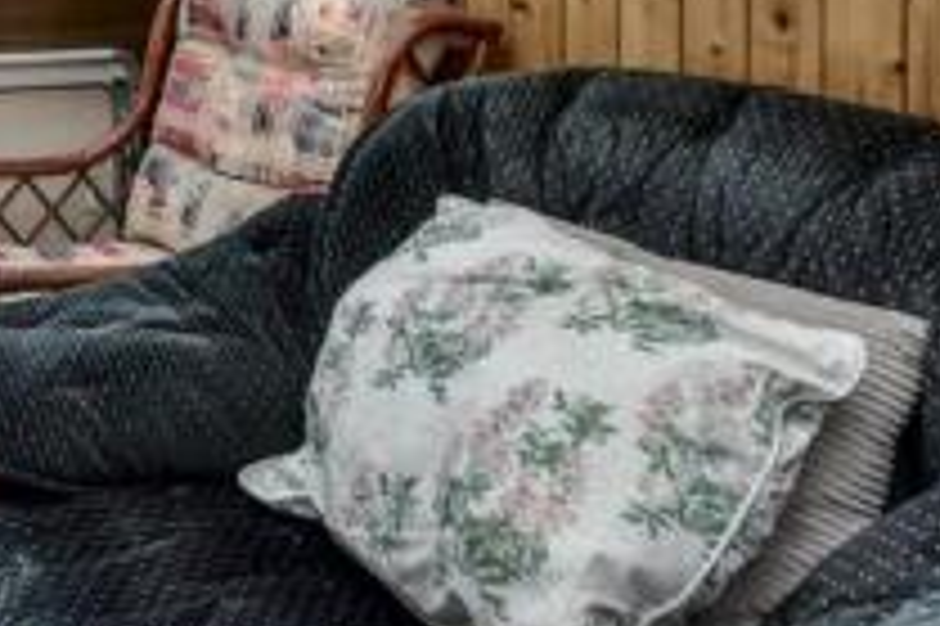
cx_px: -223
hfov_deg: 33.2
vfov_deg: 24.7
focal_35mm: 47
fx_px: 1226
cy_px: -200
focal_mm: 10
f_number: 8
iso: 640
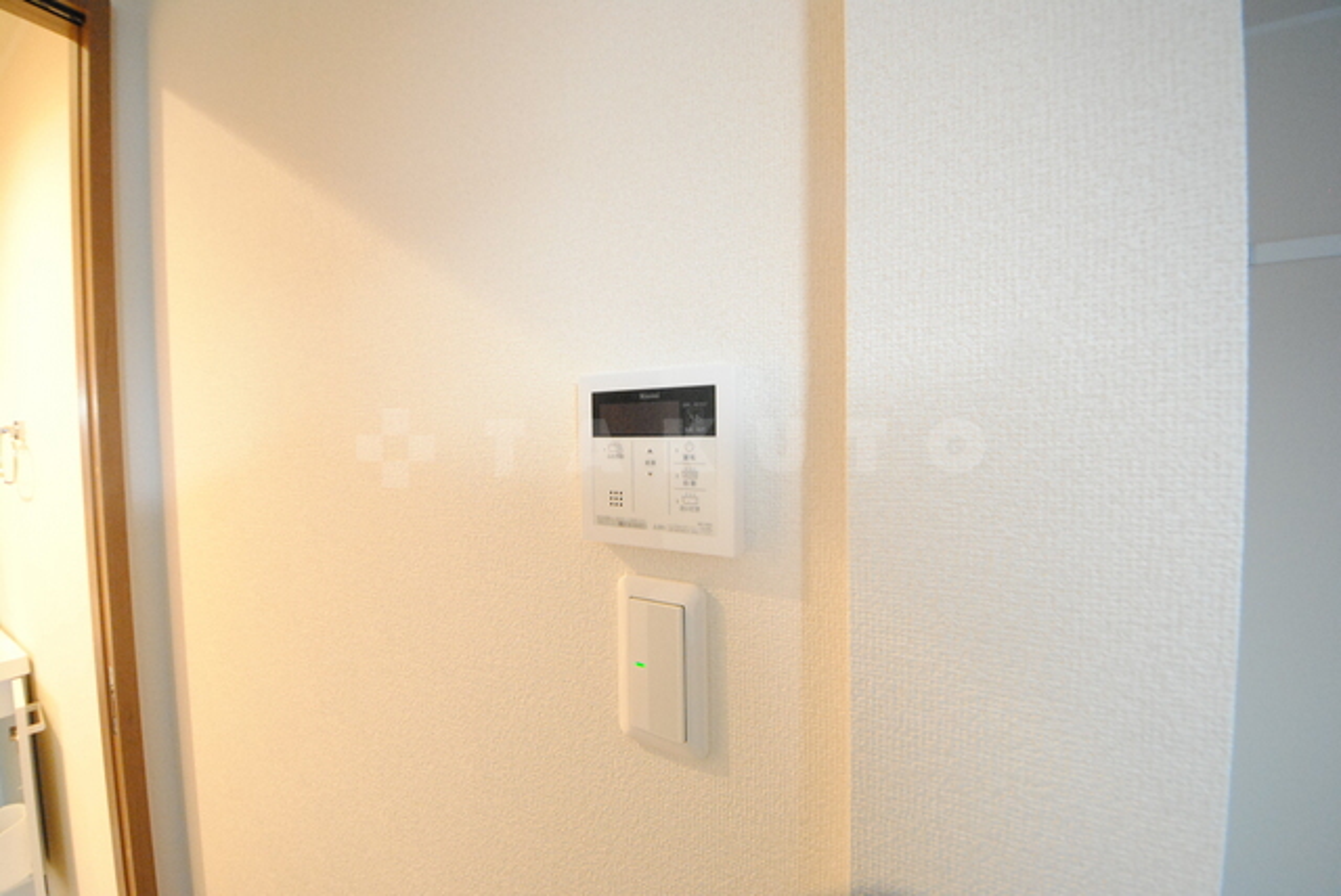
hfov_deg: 112.6
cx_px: 670
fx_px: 447
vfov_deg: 90.1
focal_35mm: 12
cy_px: 448
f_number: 4.5
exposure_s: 1/8
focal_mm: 8
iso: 1600
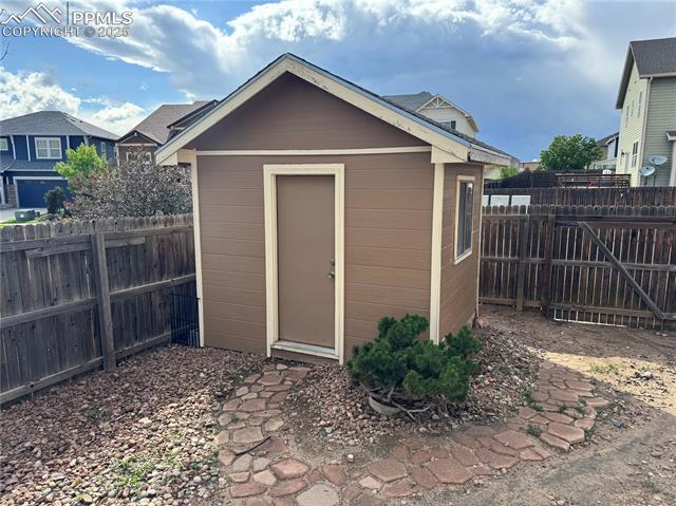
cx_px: 338
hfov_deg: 71.6
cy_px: 253
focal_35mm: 24
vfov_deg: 56.8
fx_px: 468
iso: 80
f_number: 1.78
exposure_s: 1/2331
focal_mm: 6.76
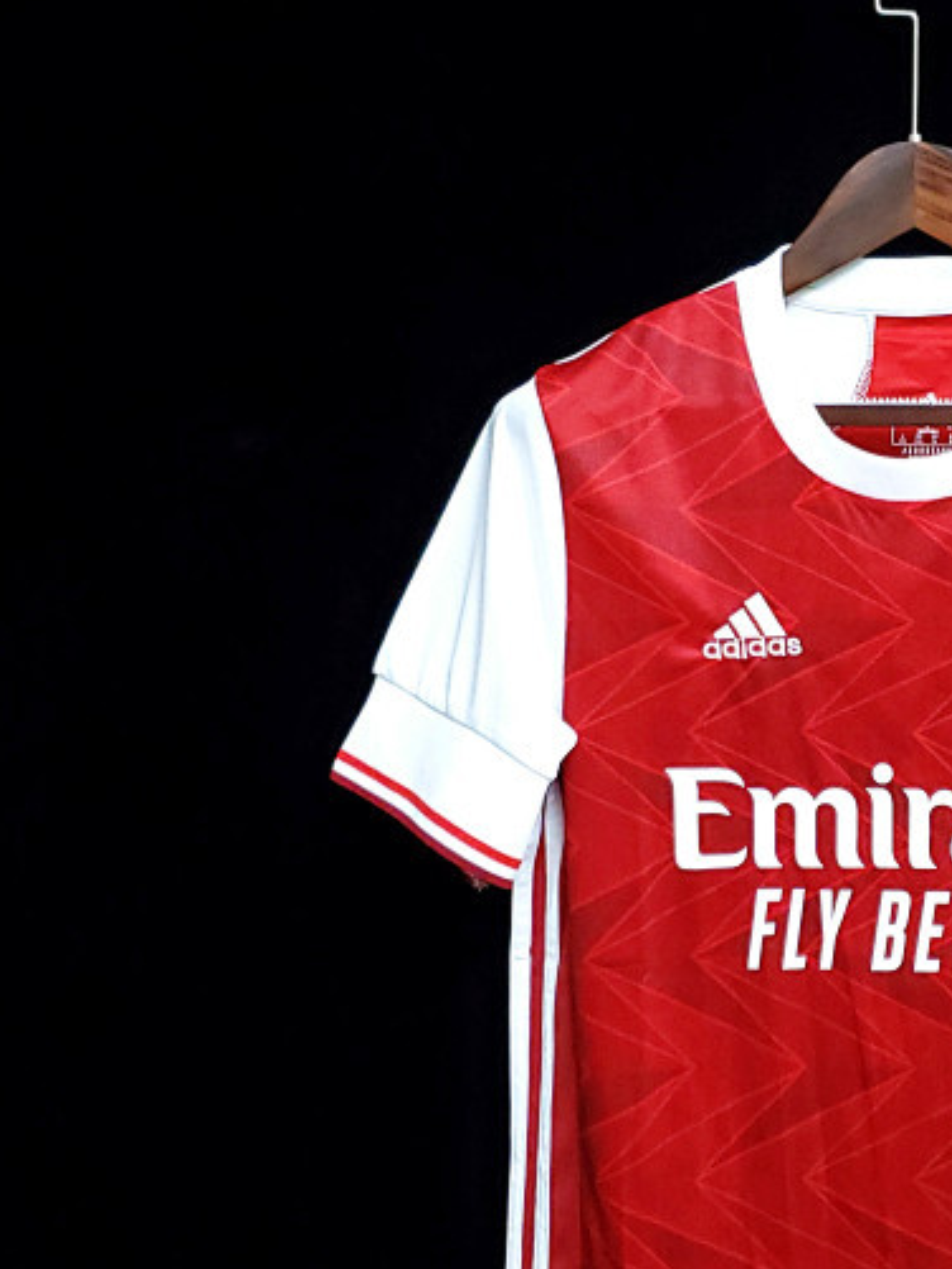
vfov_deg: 34.3
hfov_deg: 25.0
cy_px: 691
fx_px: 2053
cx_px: 929
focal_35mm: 56
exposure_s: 1/15
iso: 400
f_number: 1.5
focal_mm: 4.3
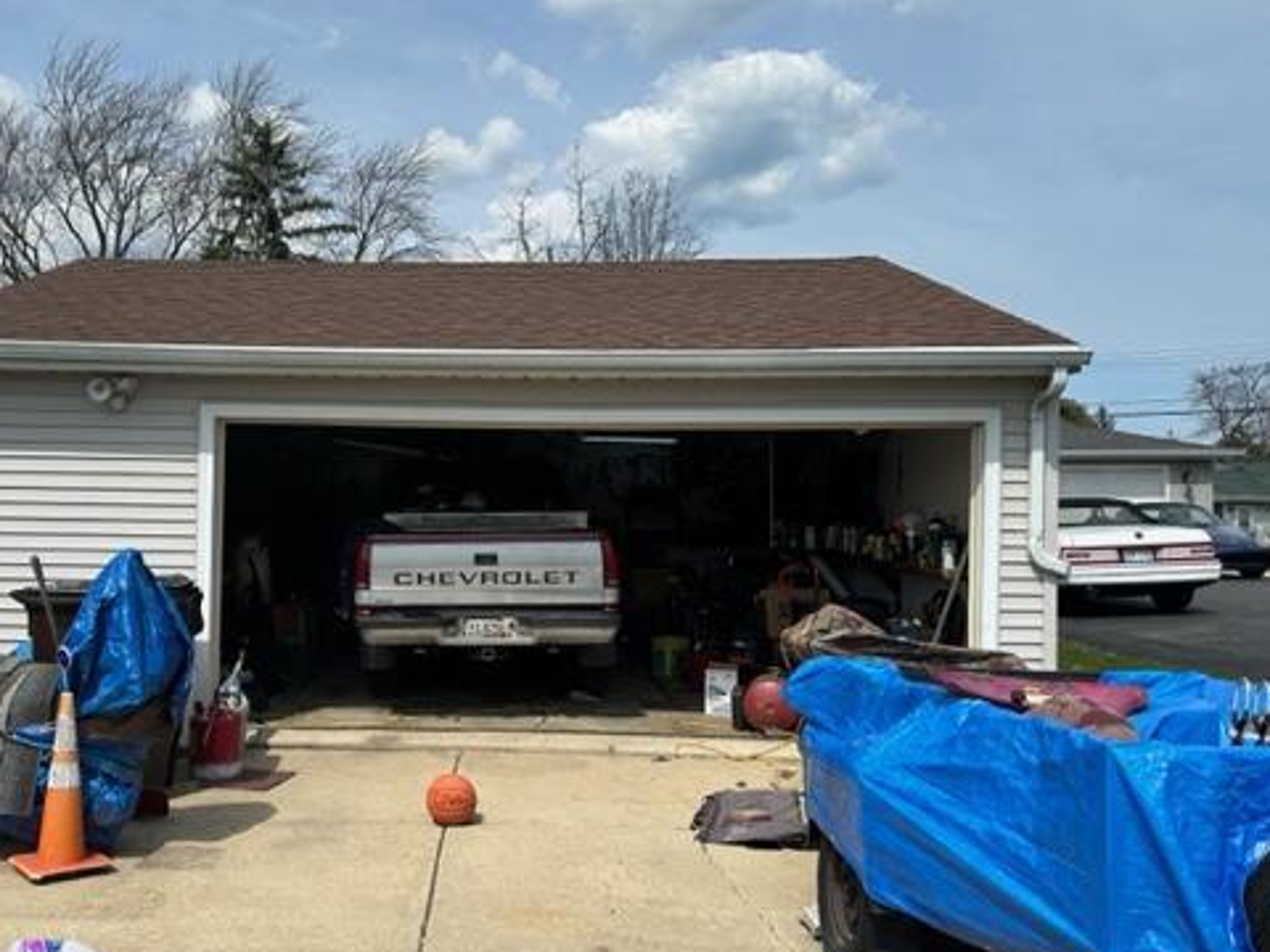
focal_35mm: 32
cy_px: 484
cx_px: 439
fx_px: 1174
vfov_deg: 44.2
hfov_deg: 55.8
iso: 80
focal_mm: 6.86
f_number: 1.78
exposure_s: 1/5525
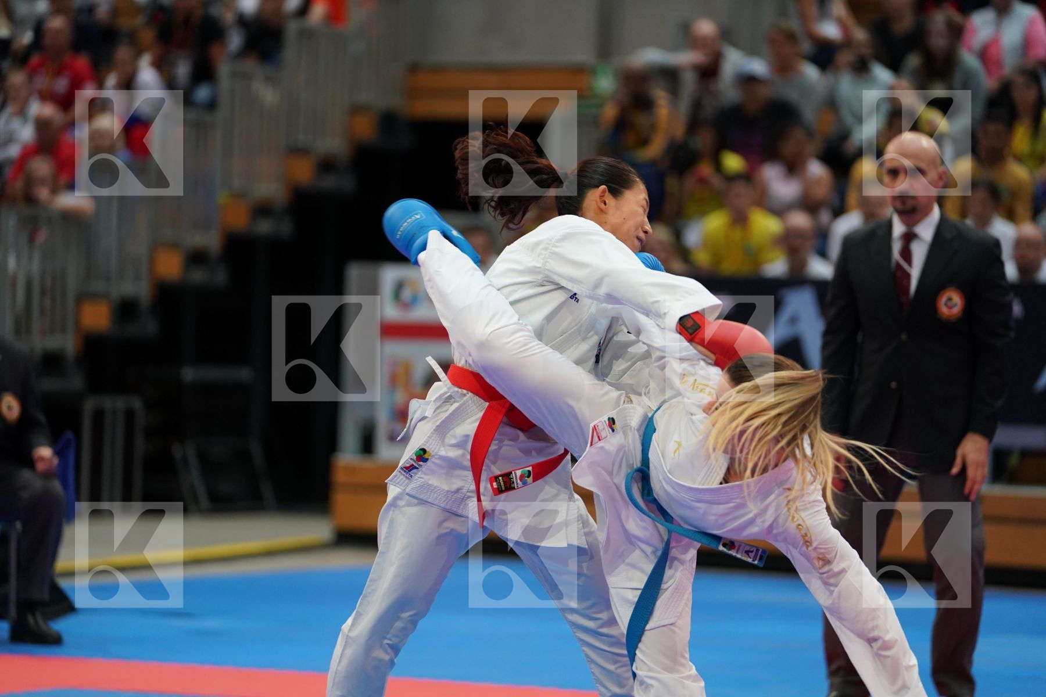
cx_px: 523
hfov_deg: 13.6
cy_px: 348
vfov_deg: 9.1
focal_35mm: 151
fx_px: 4387
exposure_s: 1/1000
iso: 1600
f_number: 2.8
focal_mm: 151
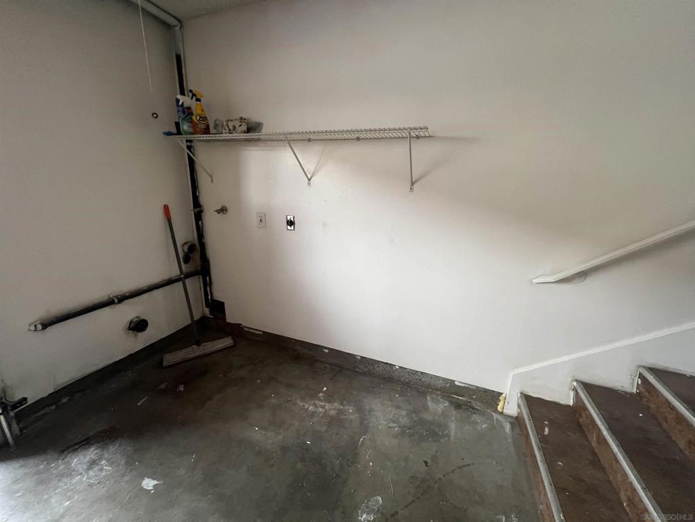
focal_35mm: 13
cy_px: 261
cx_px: 348
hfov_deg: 106.2
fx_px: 261
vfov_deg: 89.9
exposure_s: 1/71
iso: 250
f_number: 1.8
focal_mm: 1.57
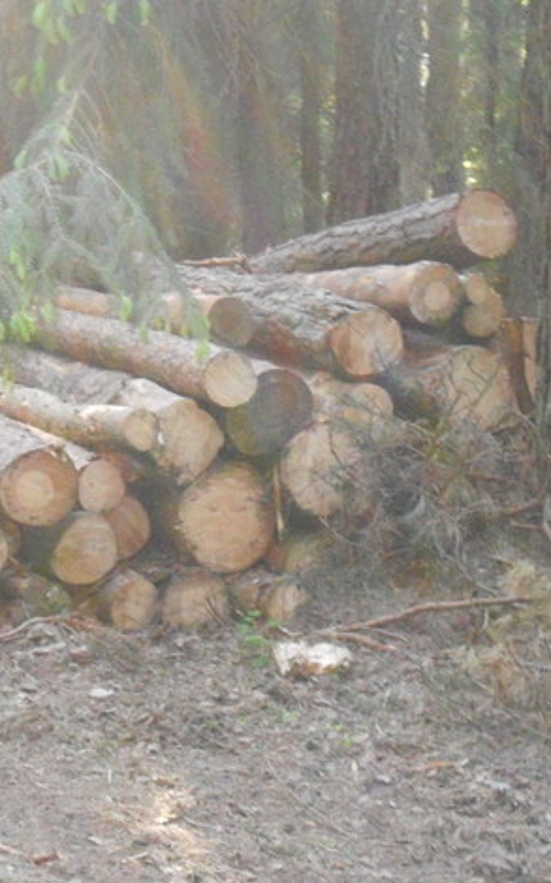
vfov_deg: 22.1
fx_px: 2259
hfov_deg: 13.9
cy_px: 437
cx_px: 261
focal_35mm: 94
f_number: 5.3
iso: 1000
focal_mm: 11.7
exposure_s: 1/30
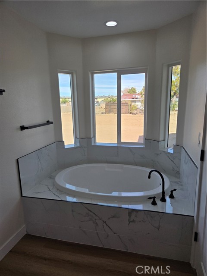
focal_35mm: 23
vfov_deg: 73.9
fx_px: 183
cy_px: 138
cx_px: 104
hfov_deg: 58.9
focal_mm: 5.4
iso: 80
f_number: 1.8
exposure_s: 1/1889
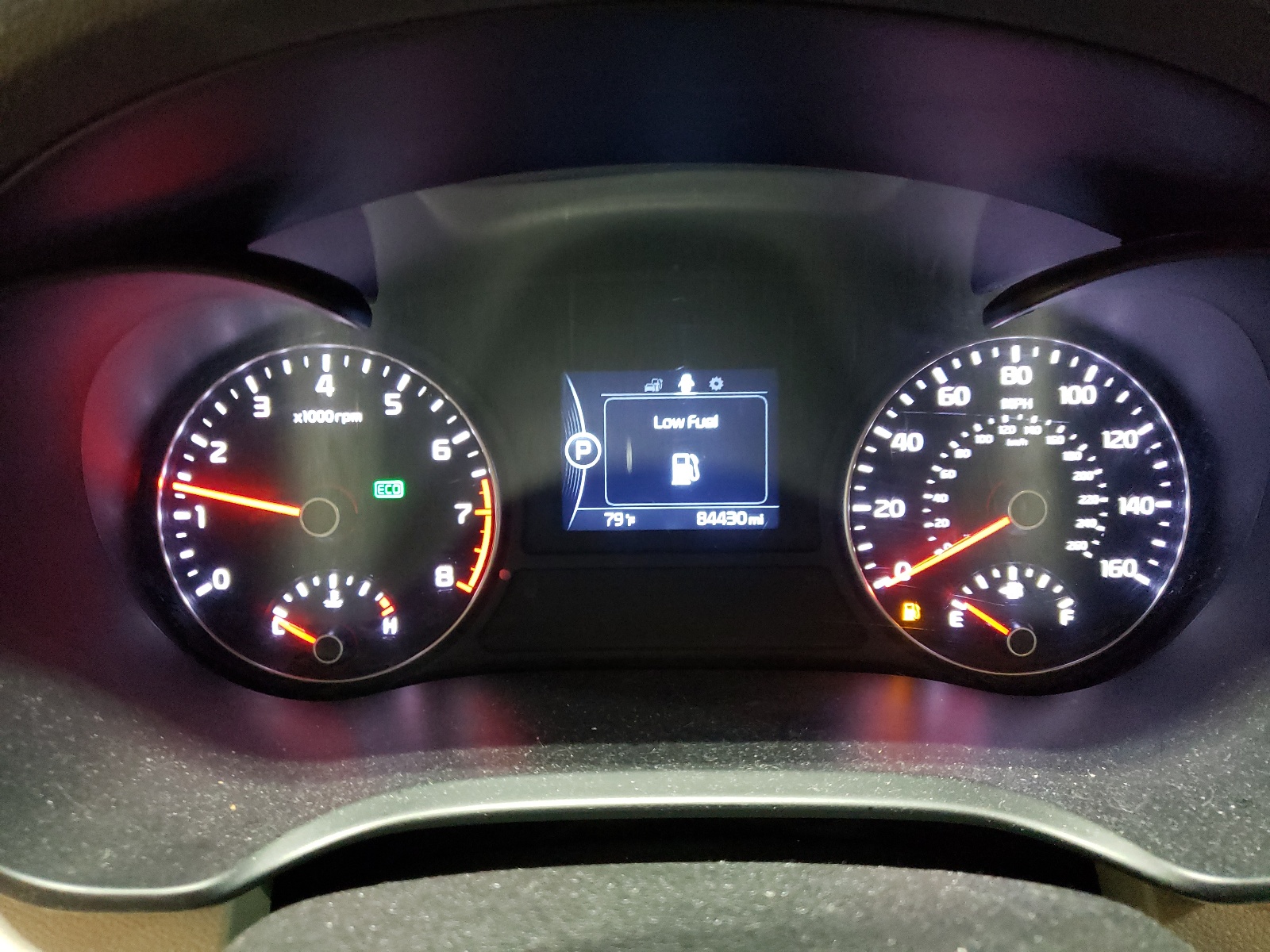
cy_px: 476
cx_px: 635
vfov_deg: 53.1
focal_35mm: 26
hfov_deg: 67.3
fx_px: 954
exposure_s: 1/24
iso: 530
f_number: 1.5
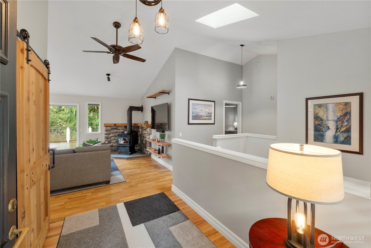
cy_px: 124
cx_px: 186
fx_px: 155
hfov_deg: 100.4
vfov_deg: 77.4
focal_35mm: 15
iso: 800
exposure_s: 1.6
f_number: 9
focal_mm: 10
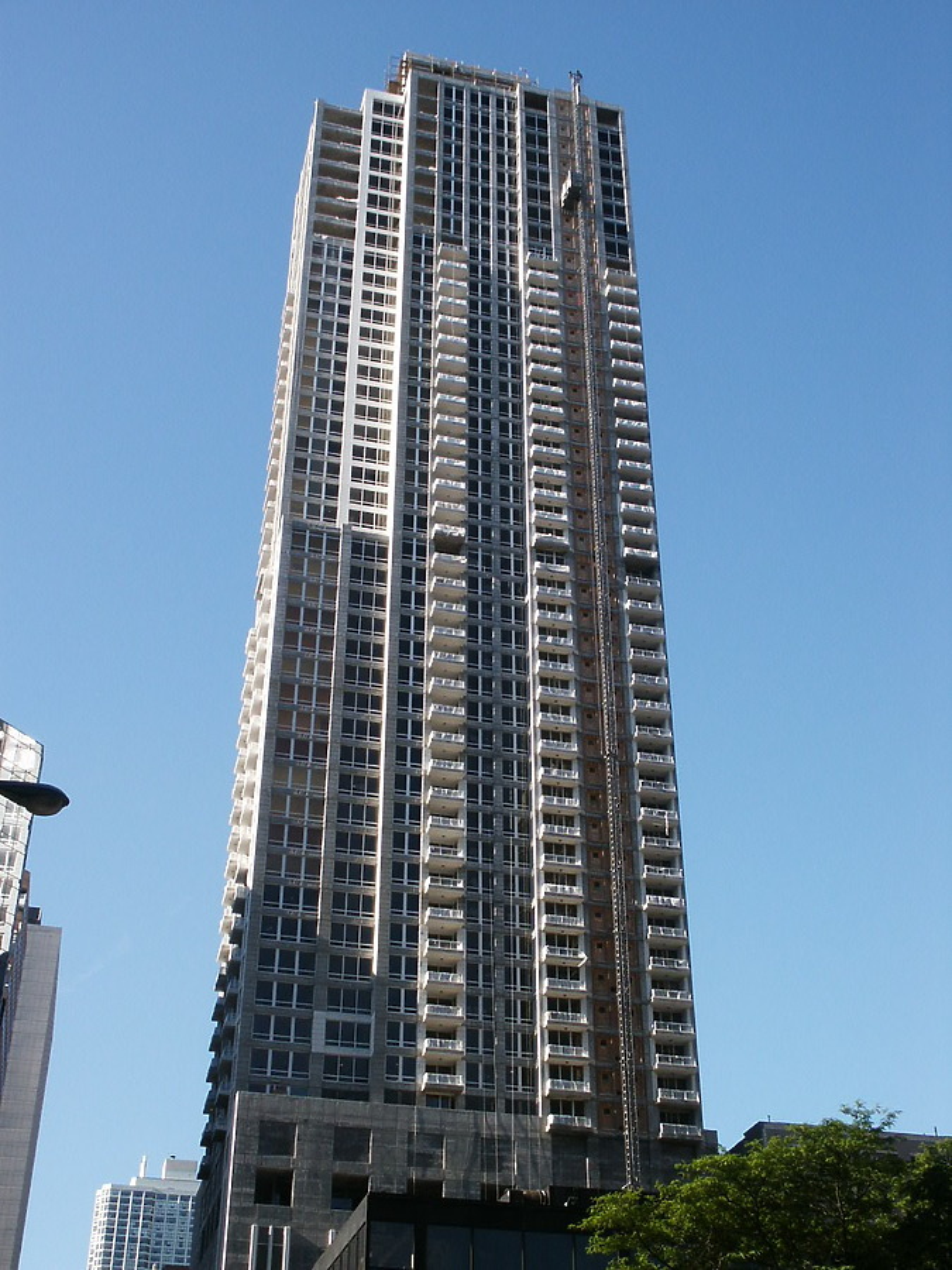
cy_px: 635
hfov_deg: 34.3
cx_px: 476
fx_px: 1540
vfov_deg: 44.8
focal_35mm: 42
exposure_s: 1/125
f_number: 8
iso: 64
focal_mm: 8.8
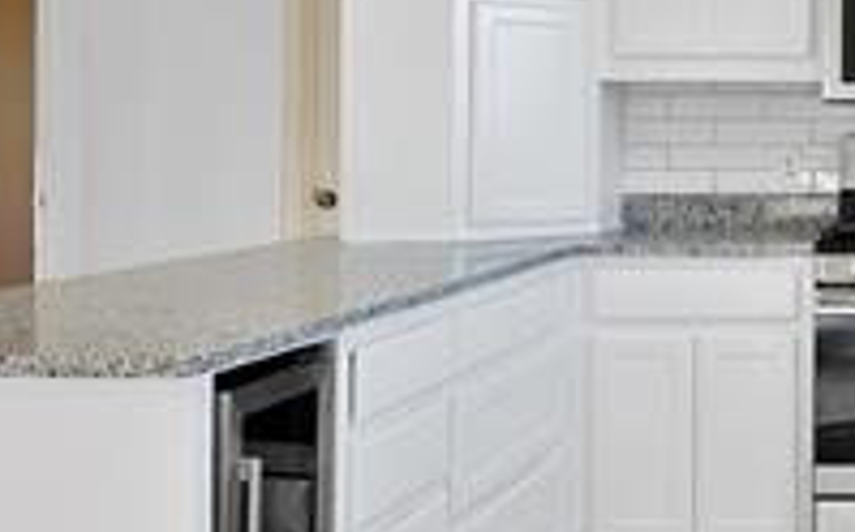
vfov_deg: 20.3
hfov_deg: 28.7
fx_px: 1467
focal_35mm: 63
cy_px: 94
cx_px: 992
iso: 640
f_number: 9
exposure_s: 1/2.5
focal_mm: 12
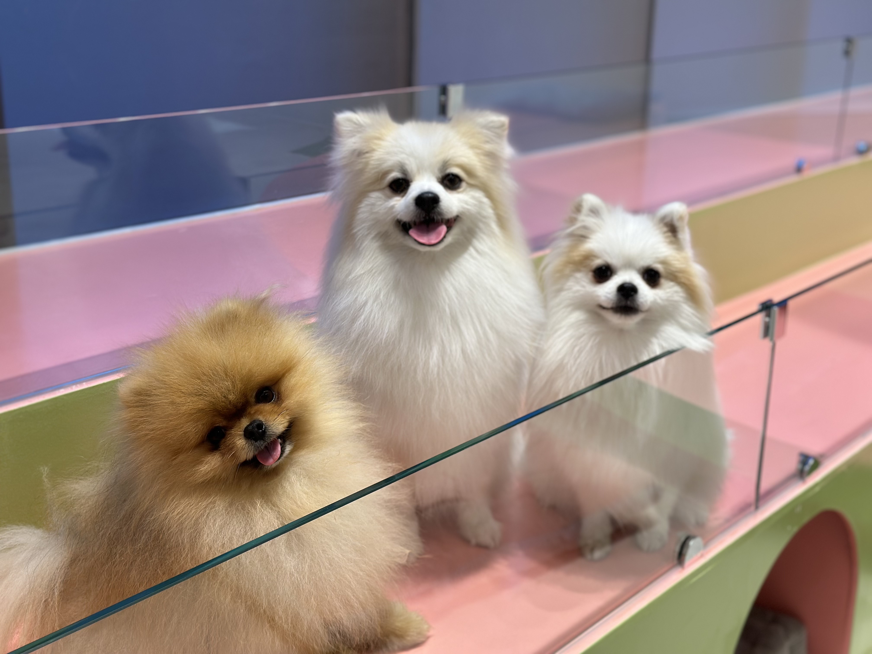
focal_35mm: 48
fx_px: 1209
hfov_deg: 39.7
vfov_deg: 30.3
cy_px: 327
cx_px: 436
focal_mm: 6.86
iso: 80
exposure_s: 1/240
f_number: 1.78
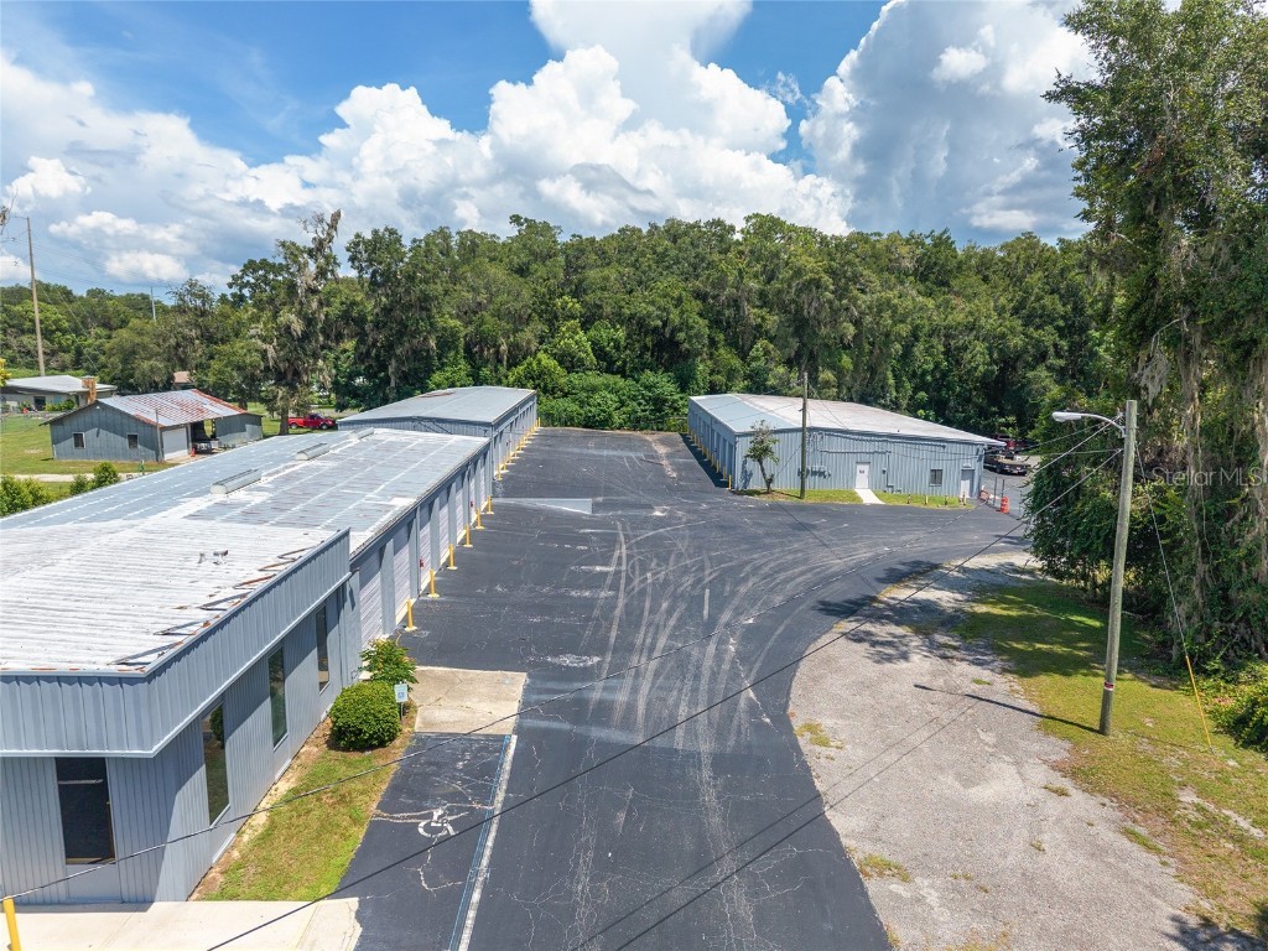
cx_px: 634
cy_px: 476
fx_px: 879
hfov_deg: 71.6
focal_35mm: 24
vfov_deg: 56.8
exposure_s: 1/4000
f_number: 1.8
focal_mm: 8.67
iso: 220
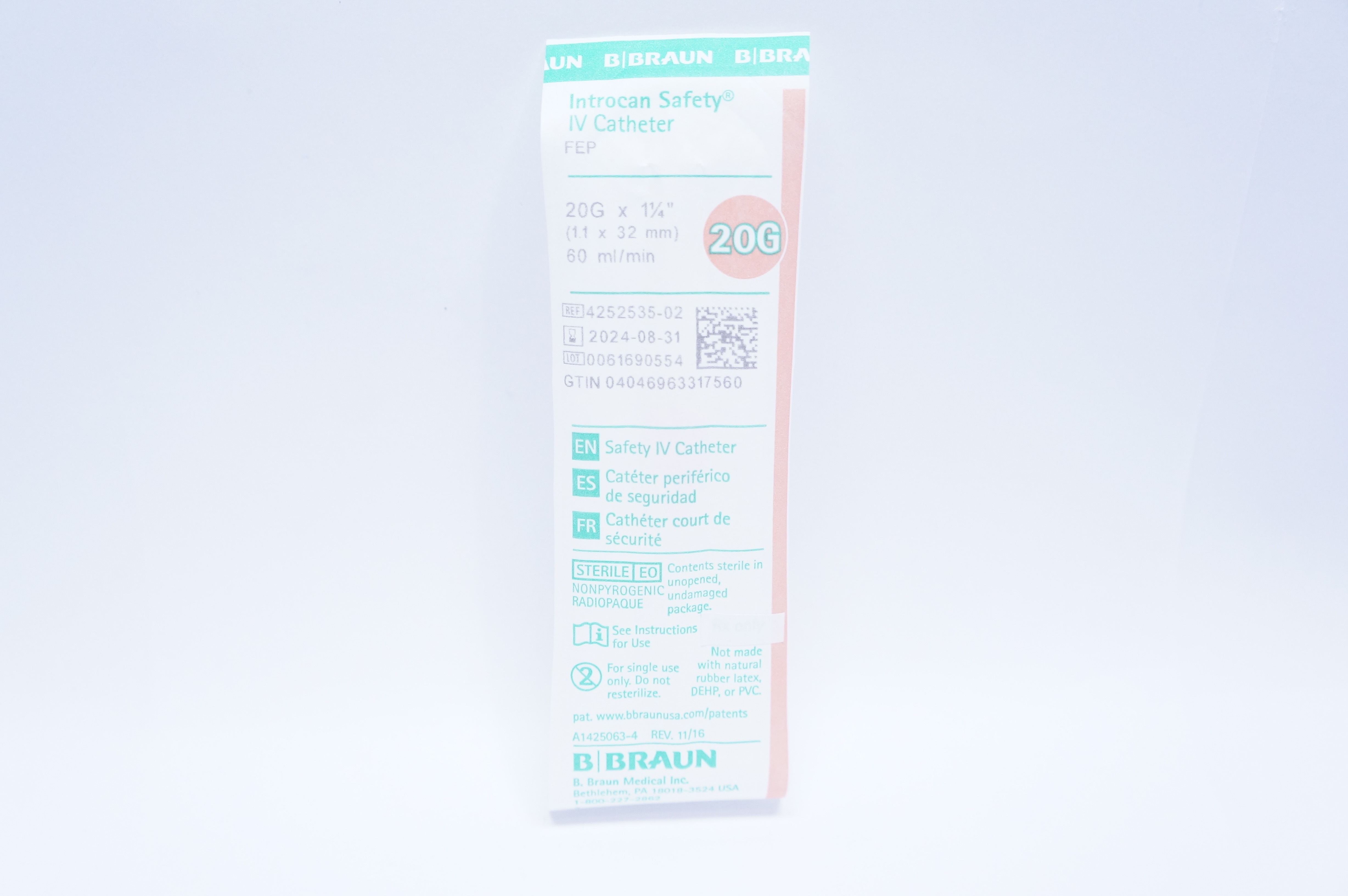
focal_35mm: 38
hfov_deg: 51.3
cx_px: 674
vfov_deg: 35.4
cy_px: 448
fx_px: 1403
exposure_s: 1/160
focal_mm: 25
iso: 1600
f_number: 4.5
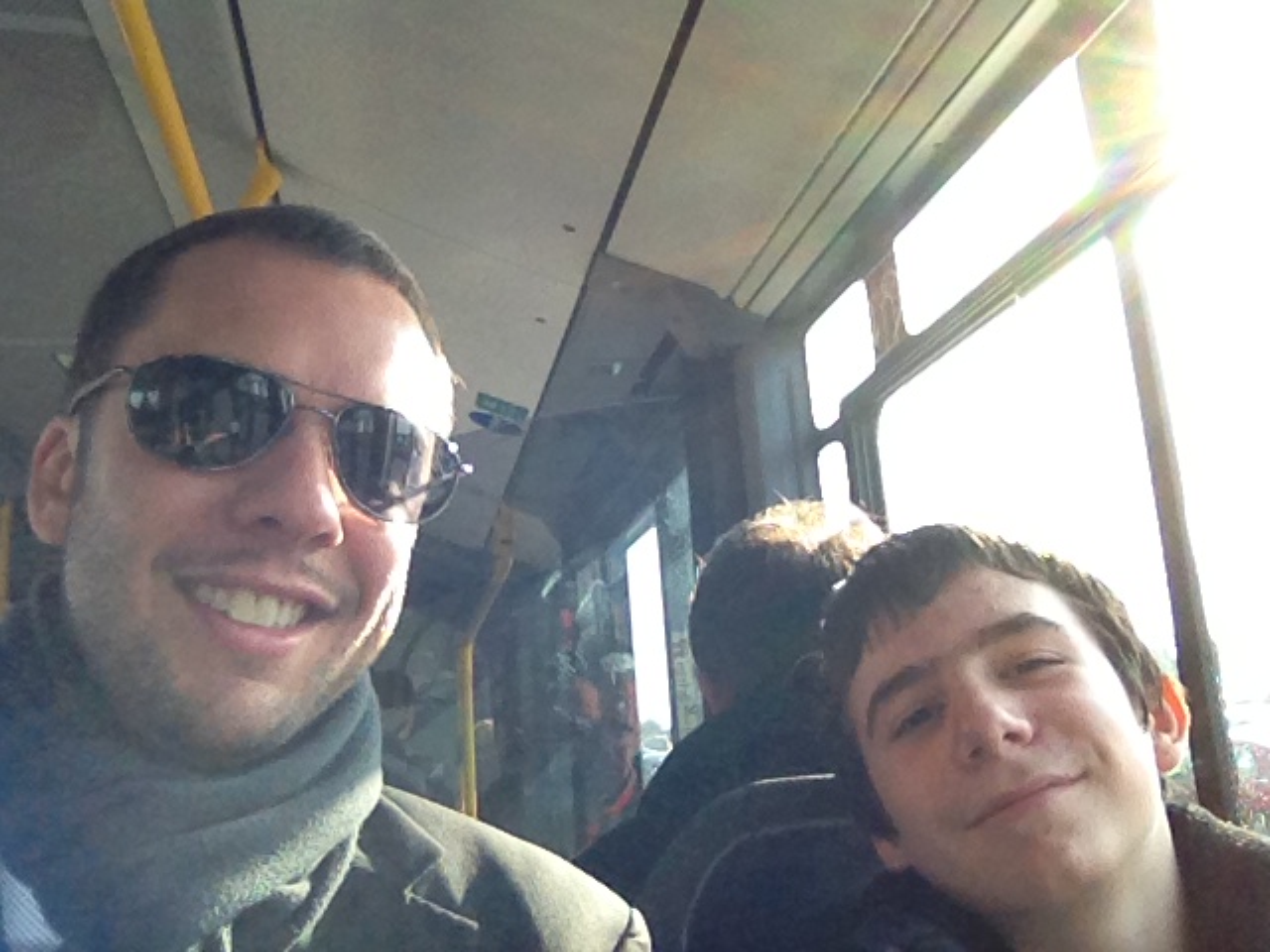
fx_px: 1284
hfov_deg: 52.6
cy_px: 476
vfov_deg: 40.7
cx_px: 635
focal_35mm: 35
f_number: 2.4
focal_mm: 1.85
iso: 125
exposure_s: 1/279
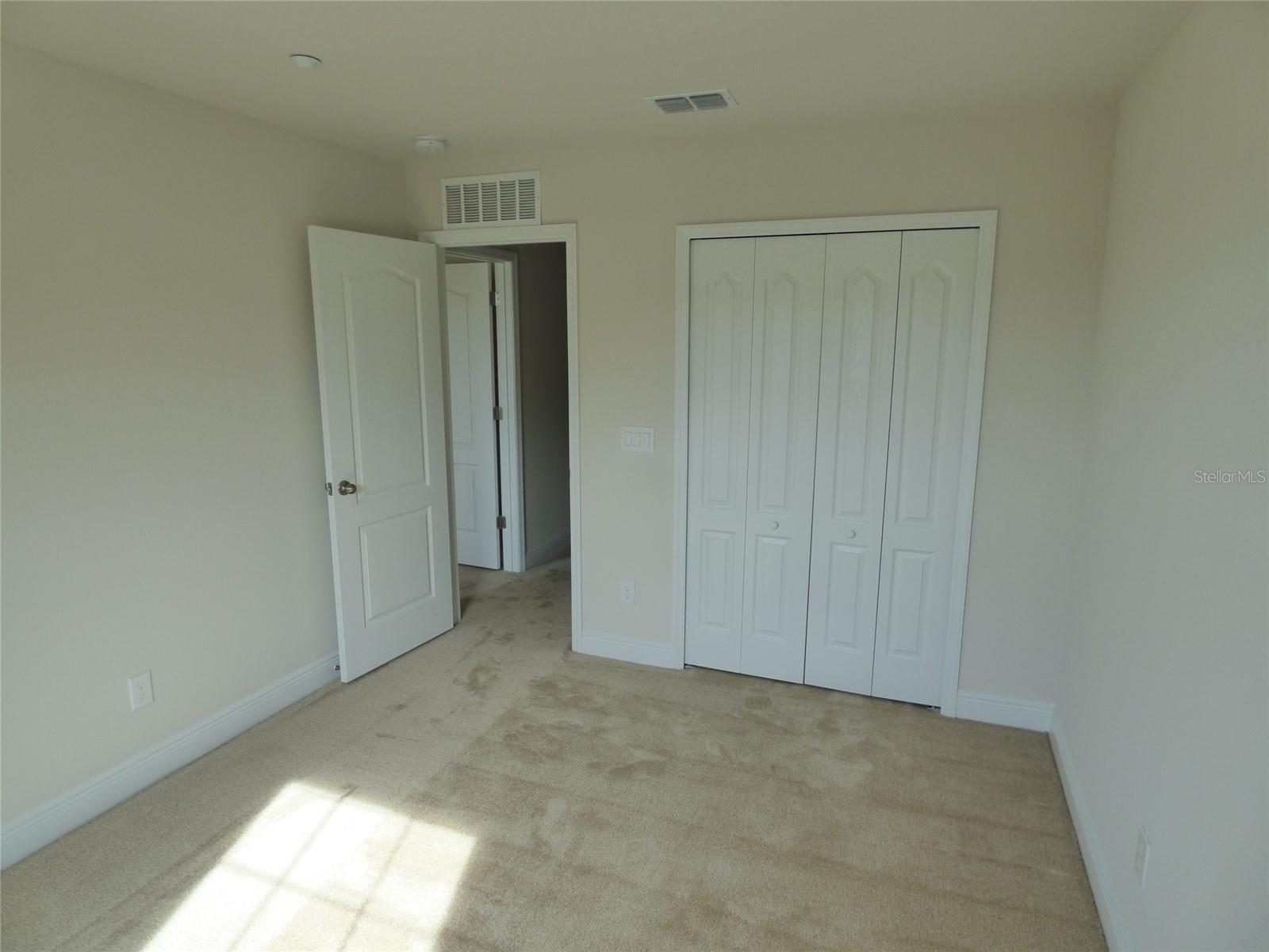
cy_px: 476
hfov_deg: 81.7
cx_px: 634
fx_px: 733
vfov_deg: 66.0
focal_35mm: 20
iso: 200
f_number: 2.8
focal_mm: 3.58
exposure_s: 1/200
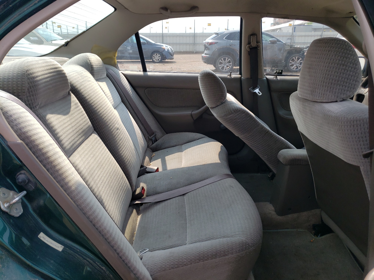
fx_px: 281
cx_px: 187
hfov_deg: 67.3
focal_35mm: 26
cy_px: 140
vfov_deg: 53.1
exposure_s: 1/1429
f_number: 1.5
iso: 50
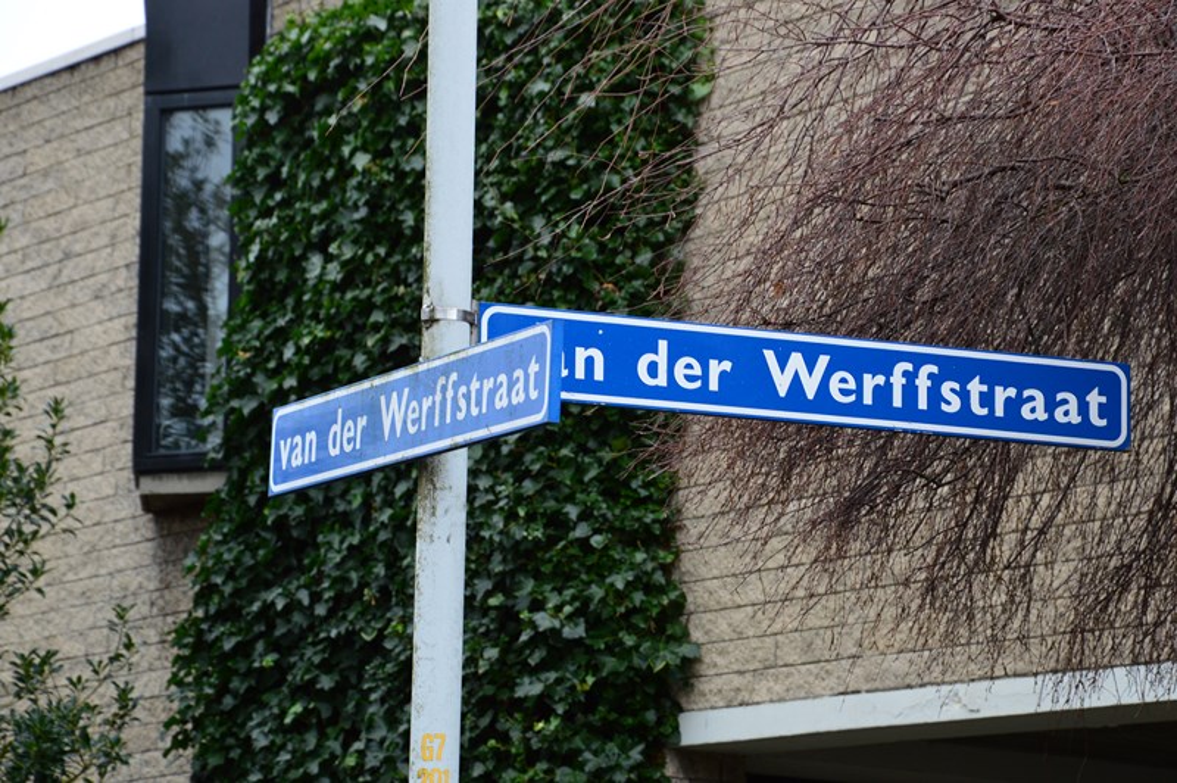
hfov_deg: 16.1
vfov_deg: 10.7
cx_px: 588
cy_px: 392
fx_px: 4165
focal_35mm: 128
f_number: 7.1
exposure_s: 1/80
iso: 400
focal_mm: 85
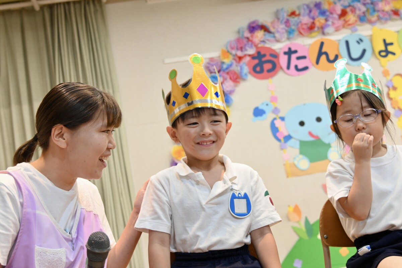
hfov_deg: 37.9
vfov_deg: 25.8
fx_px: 586
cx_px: 201
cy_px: 134
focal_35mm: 52
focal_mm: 35
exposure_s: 1/125
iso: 640
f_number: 4
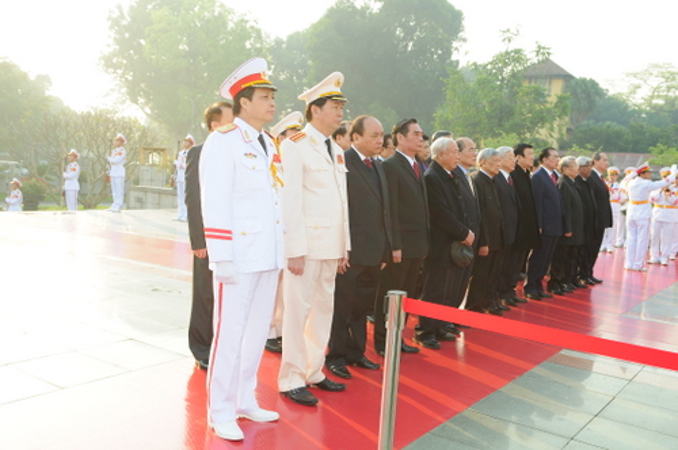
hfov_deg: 55.2
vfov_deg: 38.3
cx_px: 339
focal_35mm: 34
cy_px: 225
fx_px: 649
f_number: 5.6
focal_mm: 23
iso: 250
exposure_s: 1/160
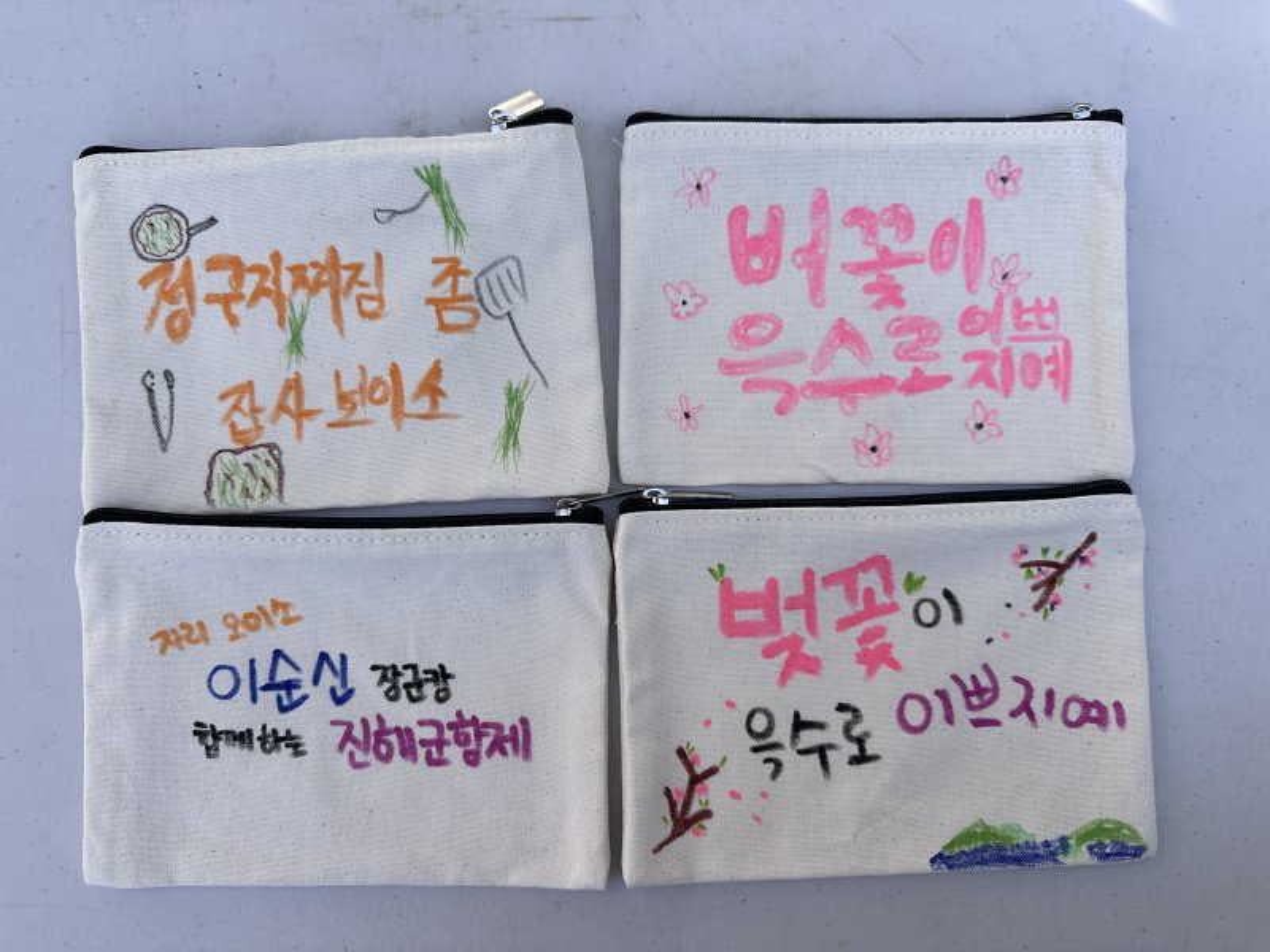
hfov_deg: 71.6
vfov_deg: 56.8
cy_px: 476
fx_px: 881
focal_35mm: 24
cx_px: 635
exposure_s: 1/1227
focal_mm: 6.86
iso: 80
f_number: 1.78
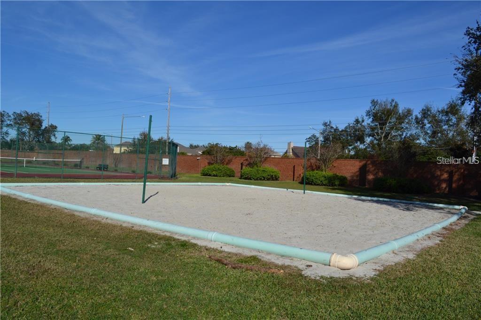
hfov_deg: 67.4
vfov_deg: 47.9
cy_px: 160
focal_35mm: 27
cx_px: 240
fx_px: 361
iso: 100
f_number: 9
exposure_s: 1/320
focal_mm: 18
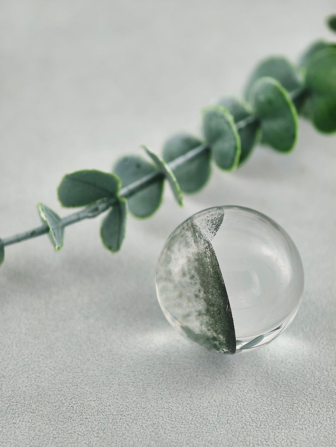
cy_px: 224
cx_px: 168
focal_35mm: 85
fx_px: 1097
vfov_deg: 23.0
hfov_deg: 17.4
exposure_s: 1/160
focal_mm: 22.48
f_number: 2.67
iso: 125
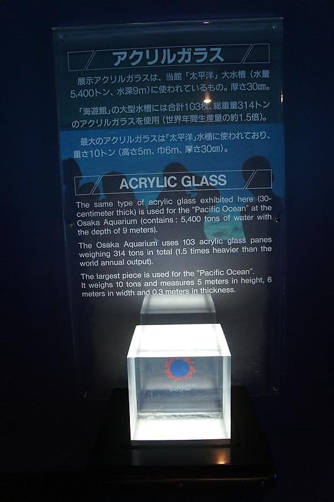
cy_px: 251
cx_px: 167
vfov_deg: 67.4
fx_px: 376
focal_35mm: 27
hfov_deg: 47.9
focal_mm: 18
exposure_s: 1/30
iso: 1600
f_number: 3.5
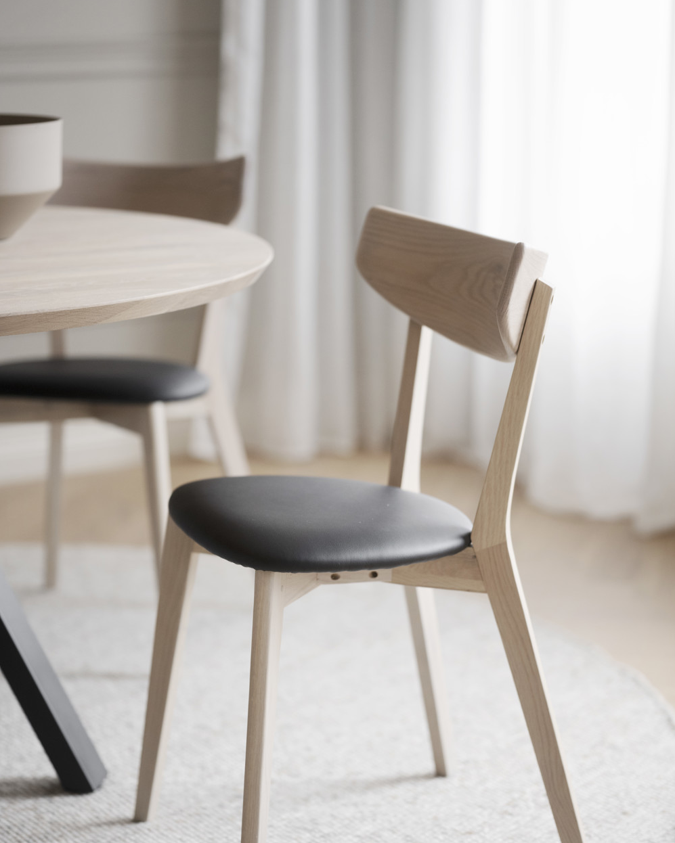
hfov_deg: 16.0
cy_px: 497
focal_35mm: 96
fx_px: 2397
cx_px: 338
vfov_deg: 19.9
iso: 500
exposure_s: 1/400
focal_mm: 85
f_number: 1.8
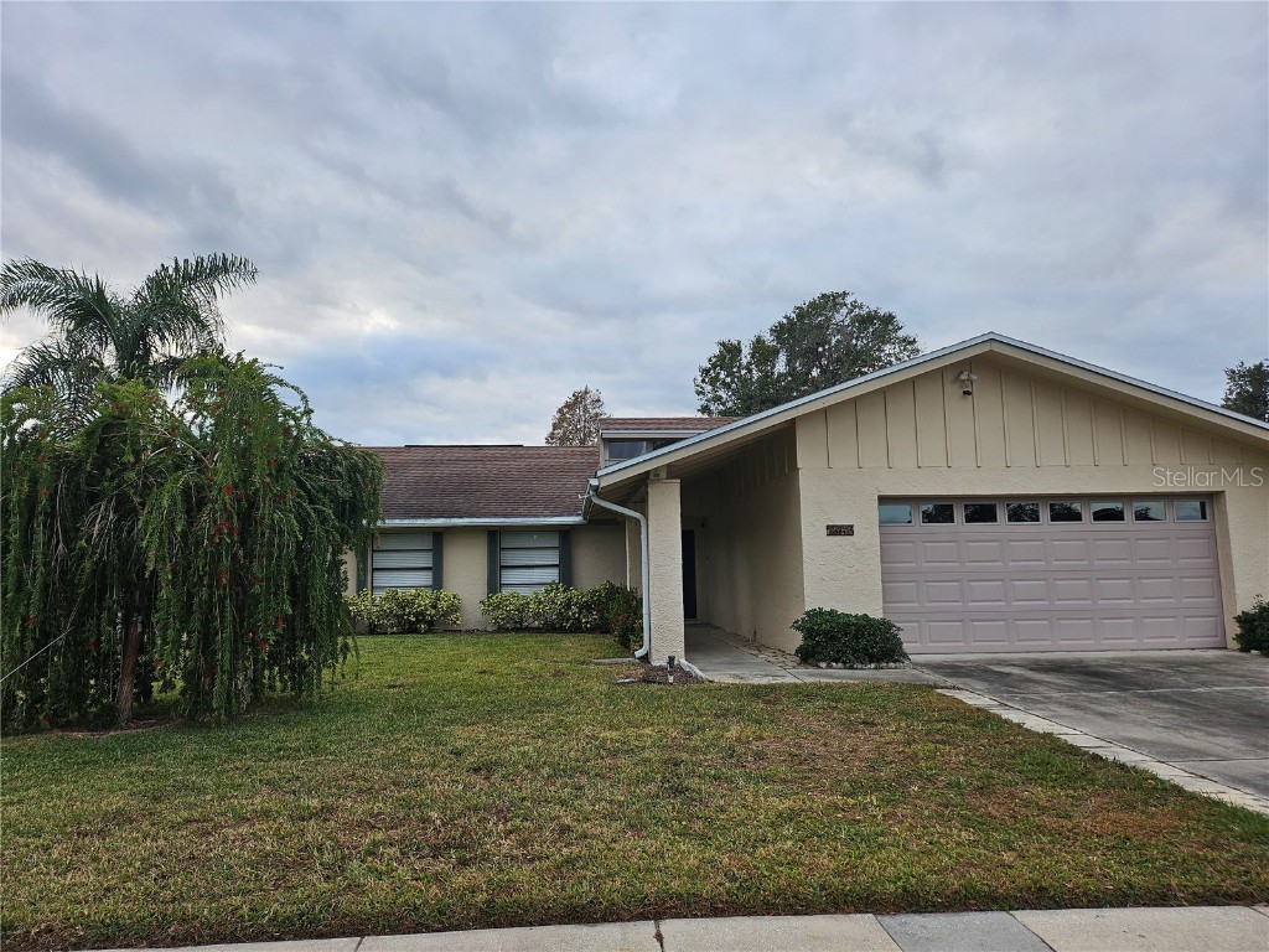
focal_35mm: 24
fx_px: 880
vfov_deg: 56.8
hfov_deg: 71.6
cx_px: 634
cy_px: 476
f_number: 1.8
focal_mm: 5
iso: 50
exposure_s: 1/481
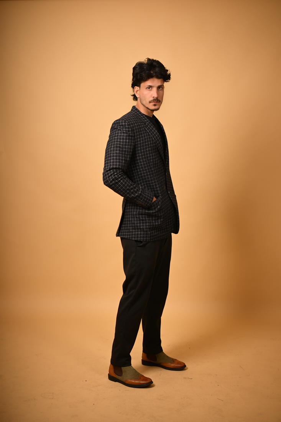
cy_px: 211
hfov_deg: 27.0
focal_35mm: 50
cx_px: 140
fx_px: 586
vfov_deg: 39.6
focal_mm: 50
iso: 160
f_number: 2.2
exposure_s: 1/1000
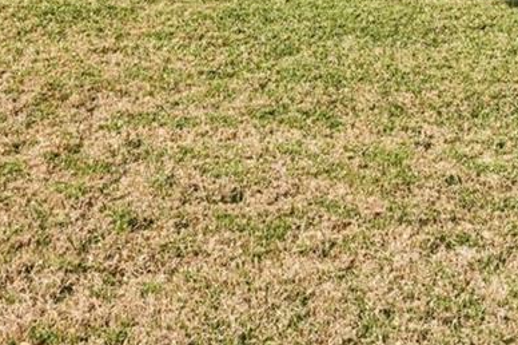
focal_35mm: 66
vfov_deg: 18.2
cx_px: 228
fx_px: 949
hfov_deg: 30.5
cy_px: -181
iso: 400
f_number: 8
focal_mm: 16
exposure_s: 1/800
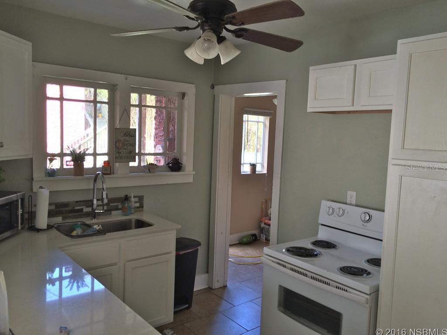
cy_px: 168
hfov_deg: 61.7
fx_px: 374
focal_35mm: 29
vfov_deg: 48.2
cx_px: 224
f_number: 2.2
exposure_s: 1/40
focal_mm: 4.15
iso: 32
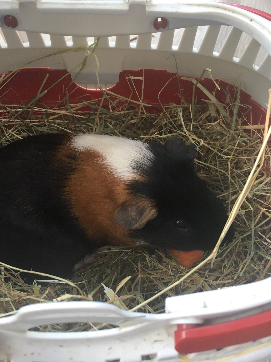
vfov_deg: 61.7
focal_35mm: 29
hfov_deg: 48.2
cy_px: 181
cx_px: 136
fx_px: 303
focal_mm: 4.15
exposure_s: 1/33
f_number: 2.2
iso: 64
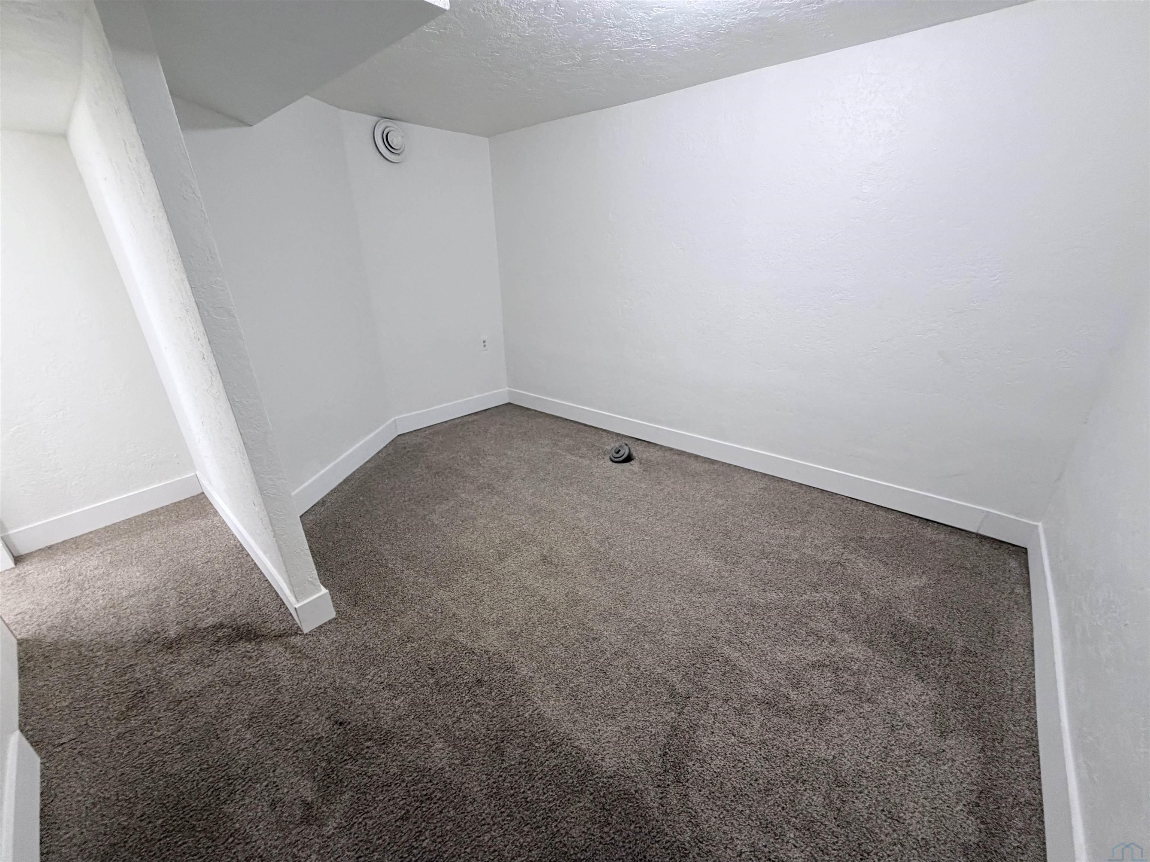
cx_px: 575
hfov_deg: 102.1
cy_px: 431
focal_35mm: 14
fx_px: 465
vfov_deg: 85.7
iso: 400
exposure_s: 1/60
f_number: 2.2
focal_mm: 2.22
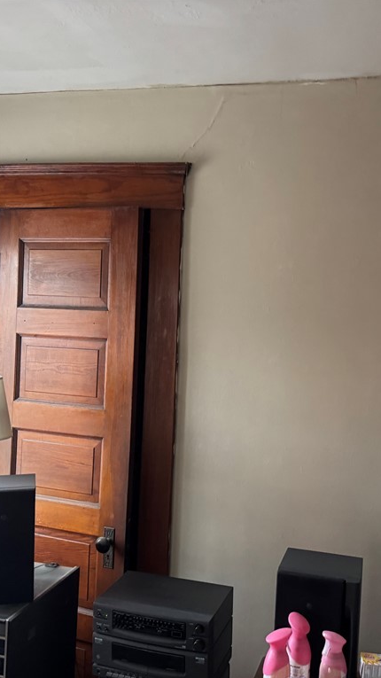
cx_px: 235
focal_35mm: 35
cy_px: 339
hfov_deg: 33.6
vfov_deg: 56.6
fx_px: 629
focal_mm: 6.76
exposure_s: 1/60
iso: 500
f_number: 1.78
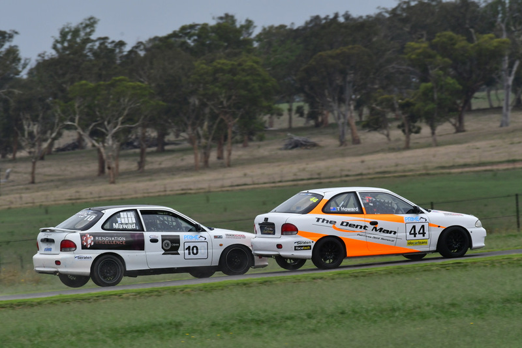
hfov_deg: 3.1
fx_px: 9573
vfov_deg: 2.1
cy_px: 174
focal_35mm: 660
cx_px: 261
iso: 640
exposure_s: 1/640
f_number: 13
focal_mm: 440
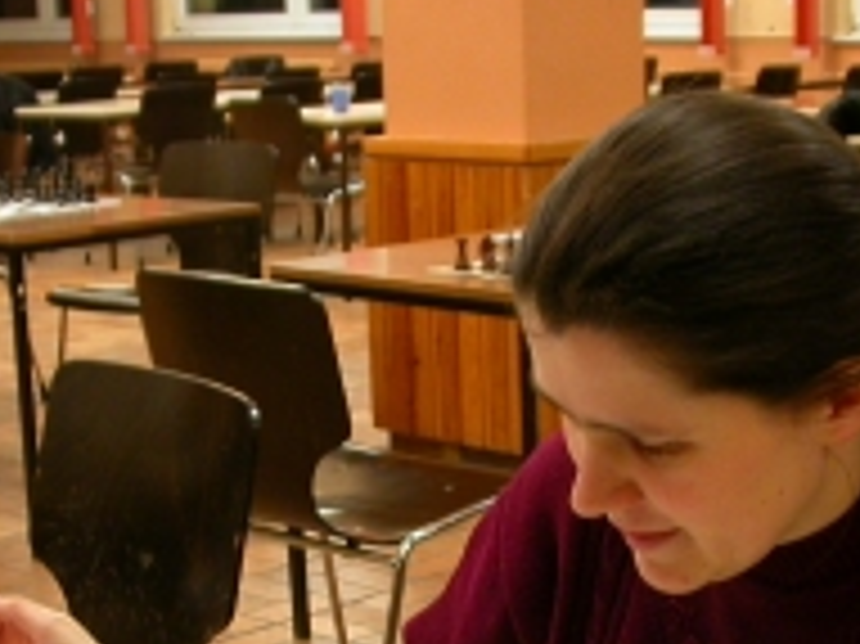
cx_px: 473
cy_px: 658
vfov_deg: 17.1
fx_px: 2086
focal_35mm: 84
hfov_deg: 23.3
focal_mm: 7.85
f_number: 2.6
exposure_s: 1/8.4
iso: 100
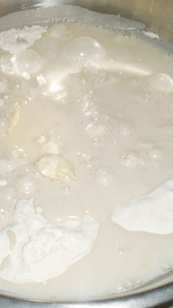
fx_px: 432
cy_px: 155
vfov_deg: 39.2
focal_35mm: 53
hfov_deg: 22.5
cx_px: 59
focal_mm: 6.3
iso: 125
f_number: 3.1
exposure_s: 1/30
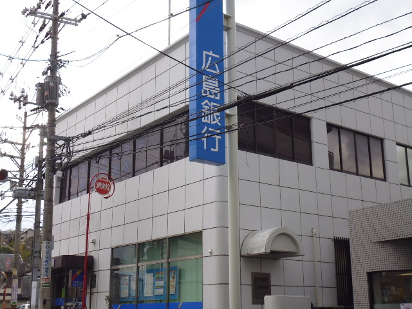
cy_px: 154
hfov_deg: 36.8
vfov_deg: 28.0
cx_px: 206
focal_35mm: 52
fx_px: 619
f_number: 4.1
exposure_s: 1/160
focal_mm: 9.2
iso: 100
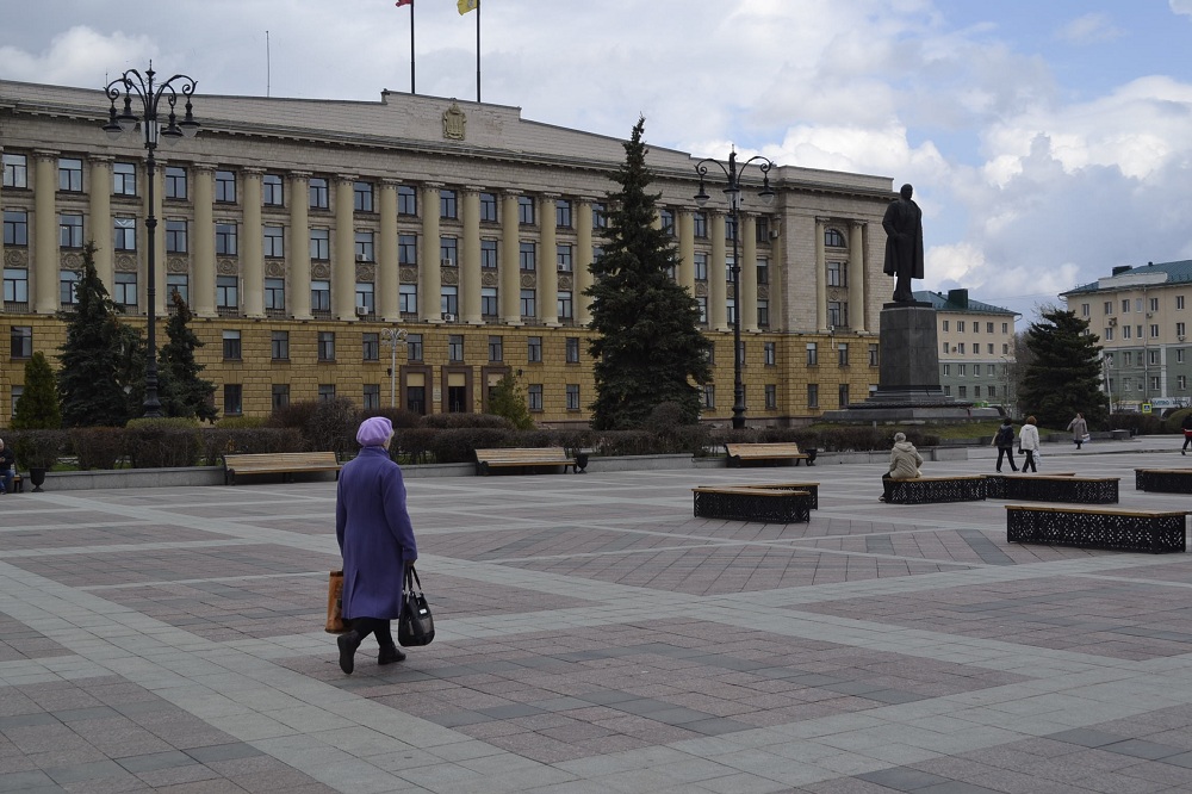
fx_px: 1291
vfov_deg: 34.2
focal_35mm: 39
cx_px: 596
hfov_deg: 49.6
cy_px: 397
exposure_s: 1/250
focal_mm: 26
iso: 100
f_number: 8
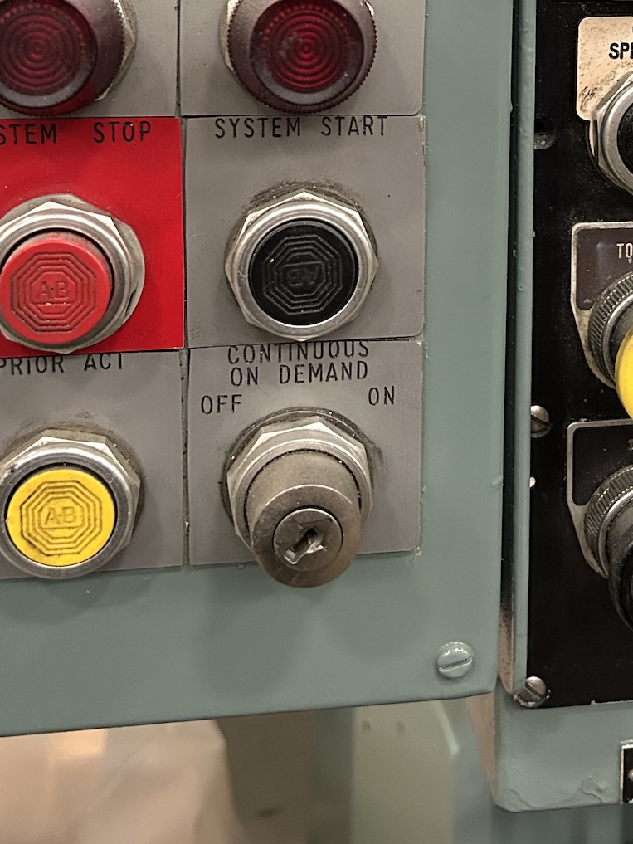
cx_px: 421
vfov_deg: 33.3
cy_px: 49
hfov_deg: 26.9
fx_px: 1316
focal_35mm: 54
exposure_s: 1/60
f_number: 1.5
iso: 500
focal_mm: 5.7
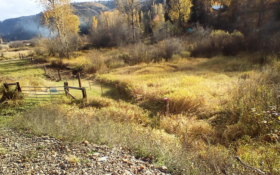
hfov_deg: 58.1
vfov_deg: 38.2
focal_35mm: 33
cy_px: 105
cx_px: 140
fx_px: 252
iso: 100
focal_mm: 2.38
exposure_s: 1/518
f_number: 2.4
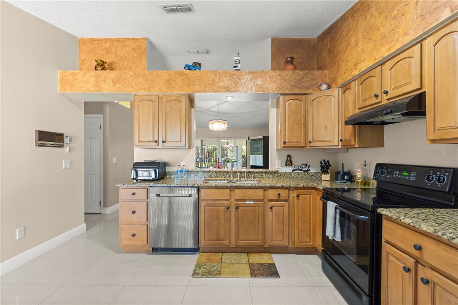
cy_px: 152
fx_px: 191
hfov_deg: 100.4
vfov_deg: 77.3
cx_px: 229
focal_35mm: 15
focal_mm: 10
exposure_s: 2.5
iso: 100
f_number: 8
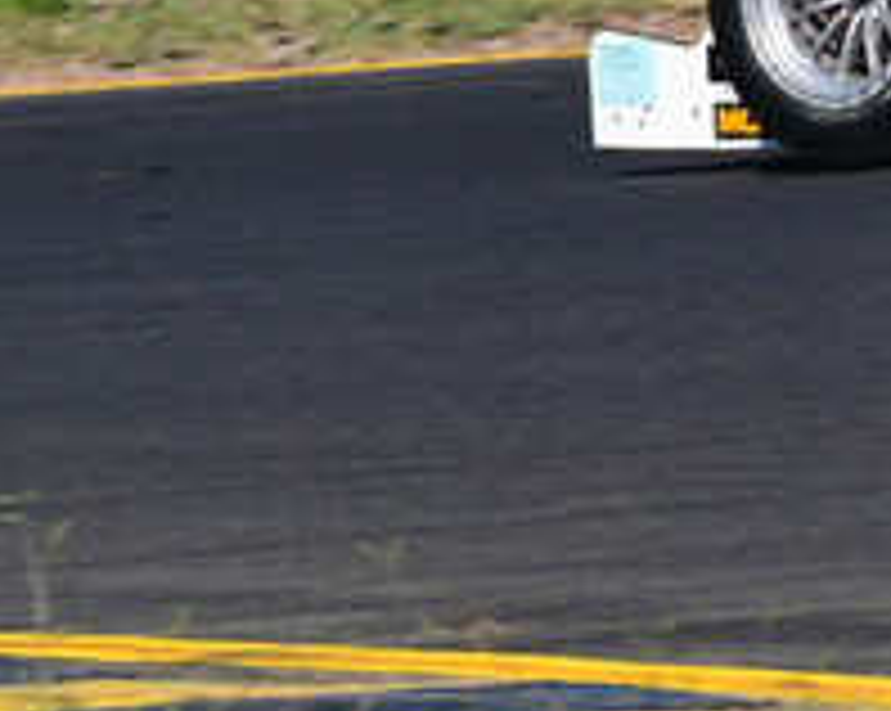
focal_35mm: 2165
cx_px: 1647
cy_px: -396
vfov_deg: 0.7
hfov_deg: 0.9
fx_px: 57035
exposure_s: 1/640
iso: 500
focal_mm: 380
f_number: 13
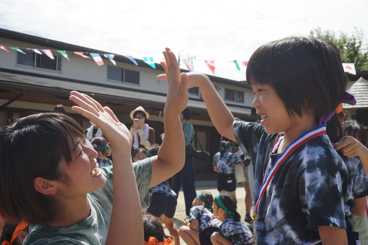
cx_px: 184
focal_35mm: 46
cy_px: 122
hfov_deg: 42.3
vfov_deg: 29.0
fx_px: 476
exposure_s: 1/200
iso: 100
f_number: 9
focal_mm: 31
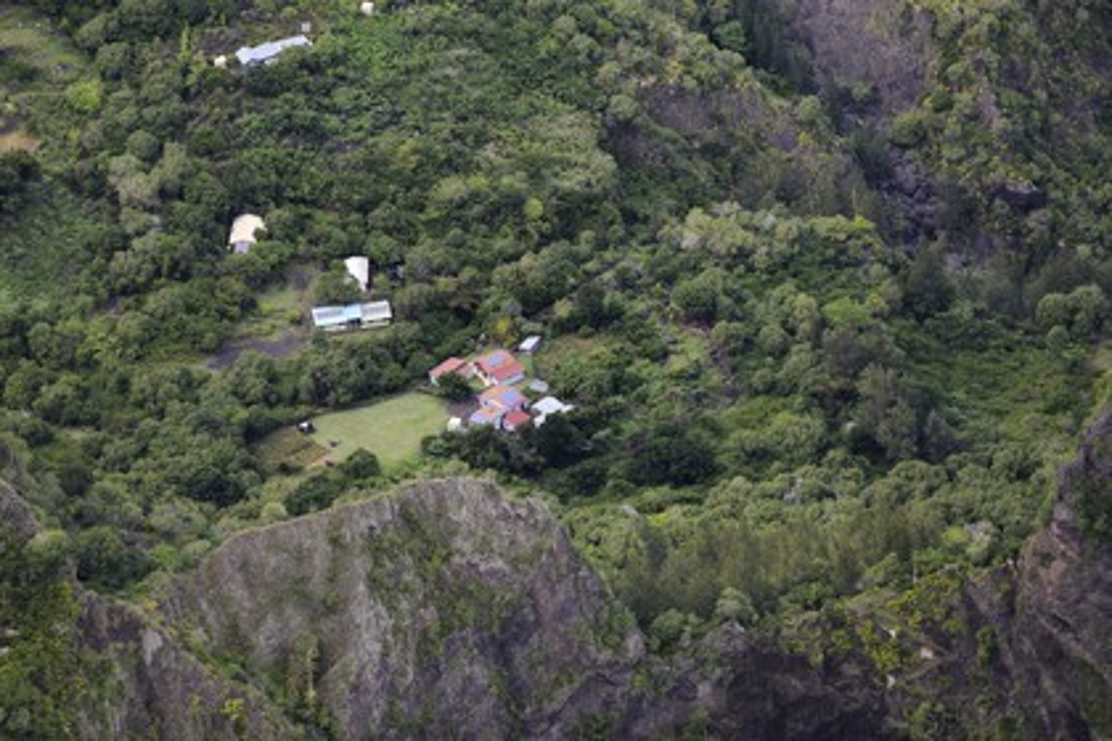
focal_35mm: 185
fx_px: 5714
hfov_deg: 11.1
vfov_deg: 7.4
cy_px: 370
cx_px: 556
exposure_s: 1/1250
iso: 800
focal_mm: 185
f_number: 2.8
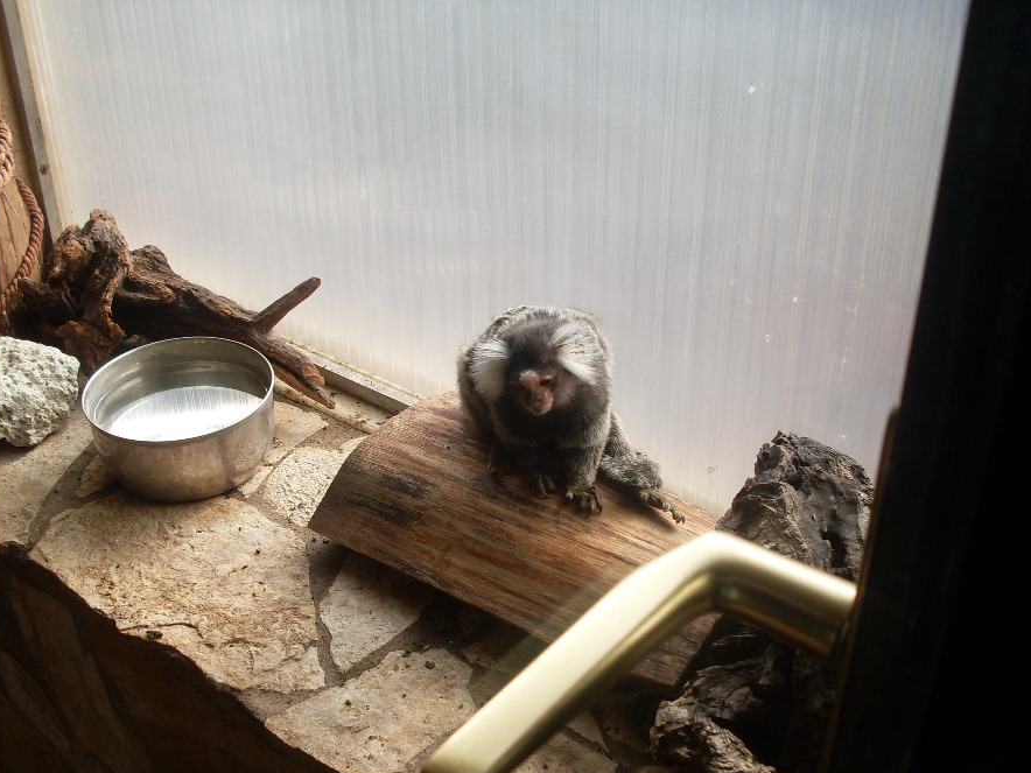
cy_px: 447
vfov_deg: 32.8
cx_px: 528
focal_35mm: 44
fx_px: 1310
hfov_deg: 42.9
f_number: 2.8
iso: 80
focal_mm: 6.3
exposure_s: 1/350
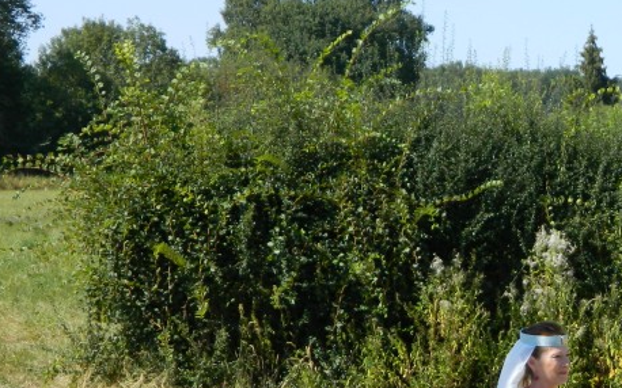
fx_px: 2813
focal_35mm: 166
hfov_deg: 12.4
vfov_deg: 7.8
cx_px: 672
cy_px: 448
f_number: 4
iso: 80
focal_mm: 12.6
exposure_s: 1/400
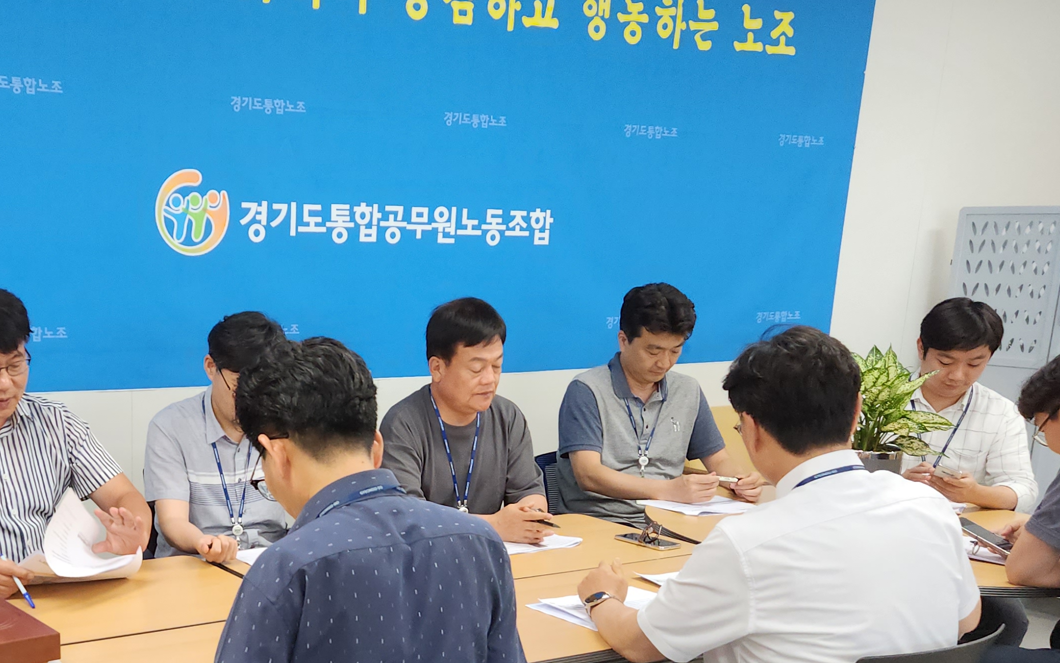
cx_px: 268
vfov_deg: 27.3
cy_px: 553
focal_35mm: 46
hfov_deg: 42.2
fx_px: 1329
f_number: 1.8
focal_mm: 5.4
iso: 250
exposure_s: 1/120
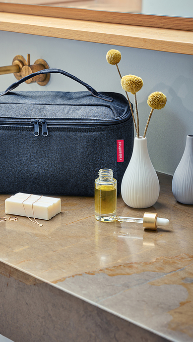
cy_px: 187
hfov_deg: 13.1
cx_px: 63
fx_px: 836
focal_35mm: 92
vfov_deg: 23.2
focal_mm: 70
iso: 125
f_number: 8
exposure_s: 1/5
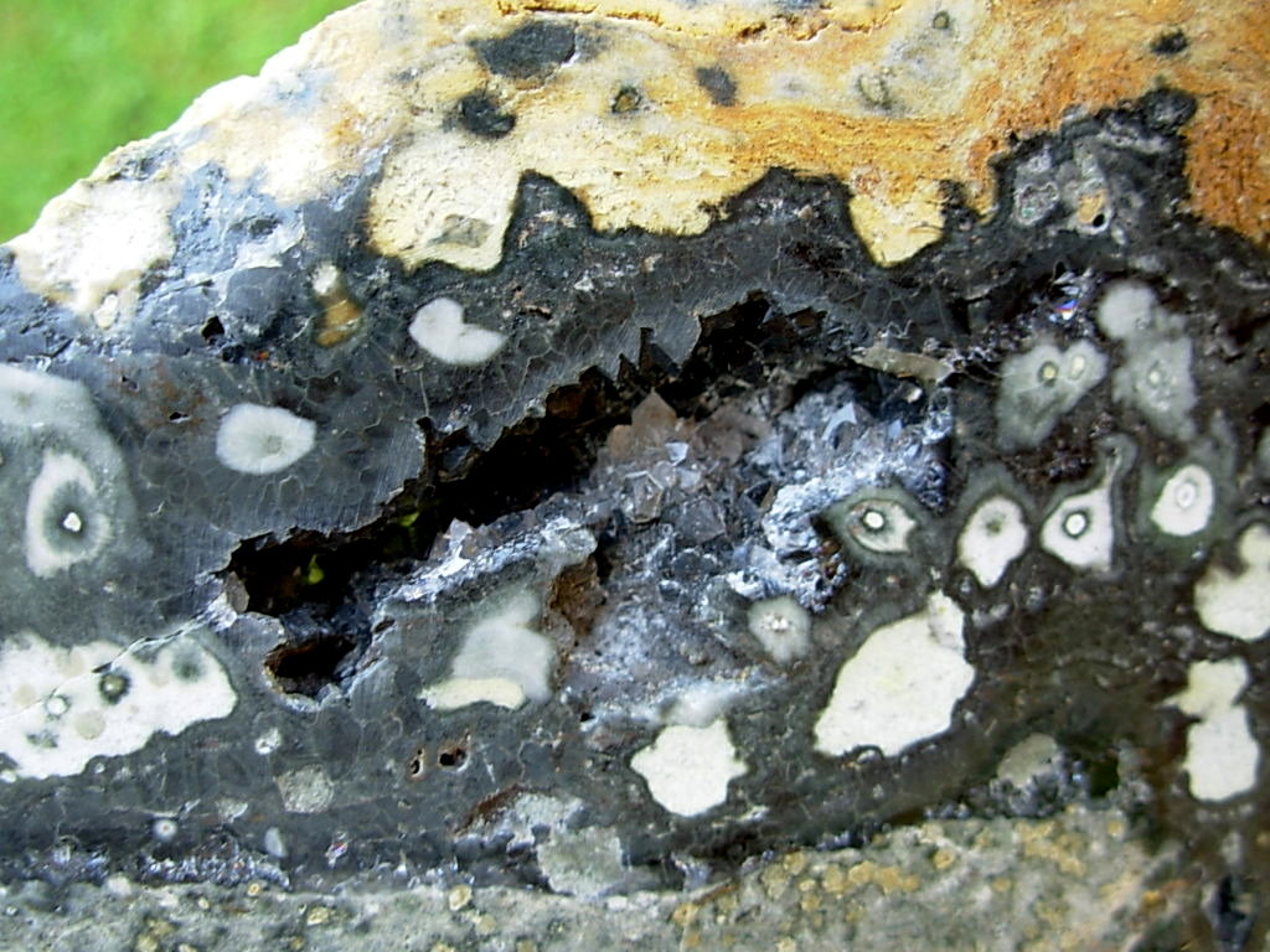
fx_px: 1394
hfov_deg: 49.0
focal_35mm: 38
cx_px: 635
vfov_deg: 37.7
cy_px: 476
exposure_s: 1/32
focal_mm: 6.3
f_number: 2.9
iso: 50
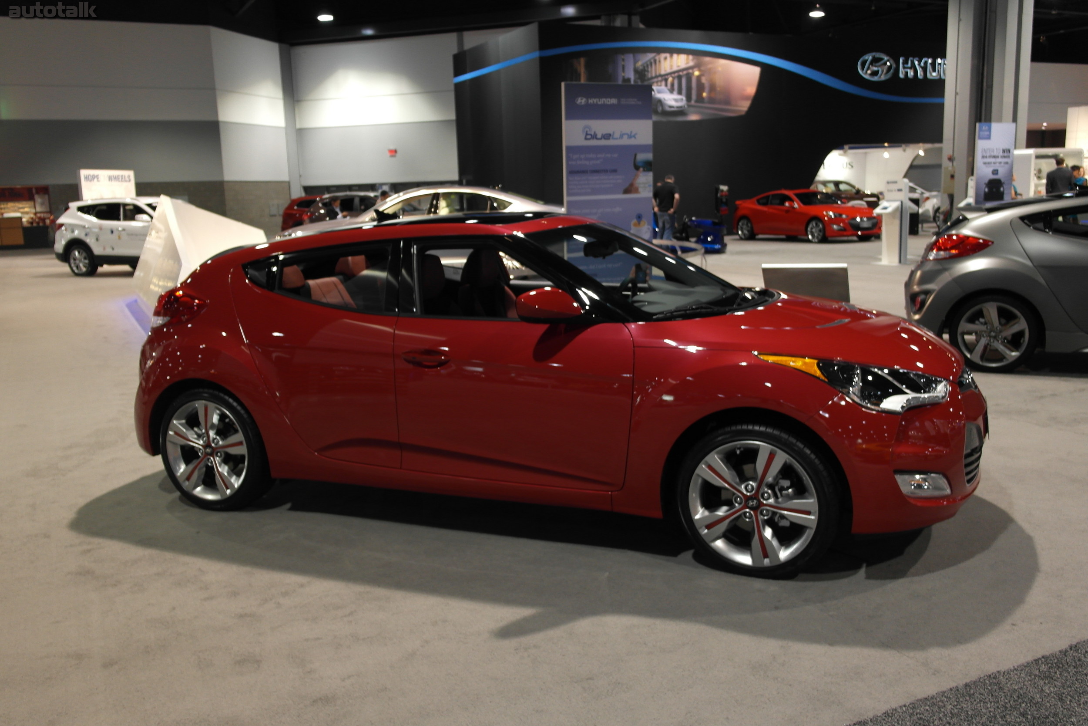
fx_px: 907
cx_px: 544
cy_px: 363
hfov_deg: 61.9
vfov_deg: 43.6
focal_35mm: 30
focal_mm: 20
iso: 400
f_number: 3.5
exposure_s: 1/25
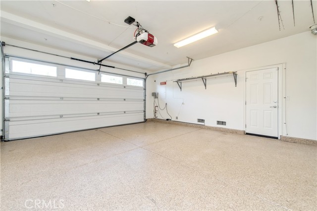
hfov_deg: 104.3
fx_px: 123
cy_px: 106
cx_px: 158
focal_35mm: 14
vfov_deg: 81.1
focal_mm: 14
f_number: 4
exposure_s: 1/60
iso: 450
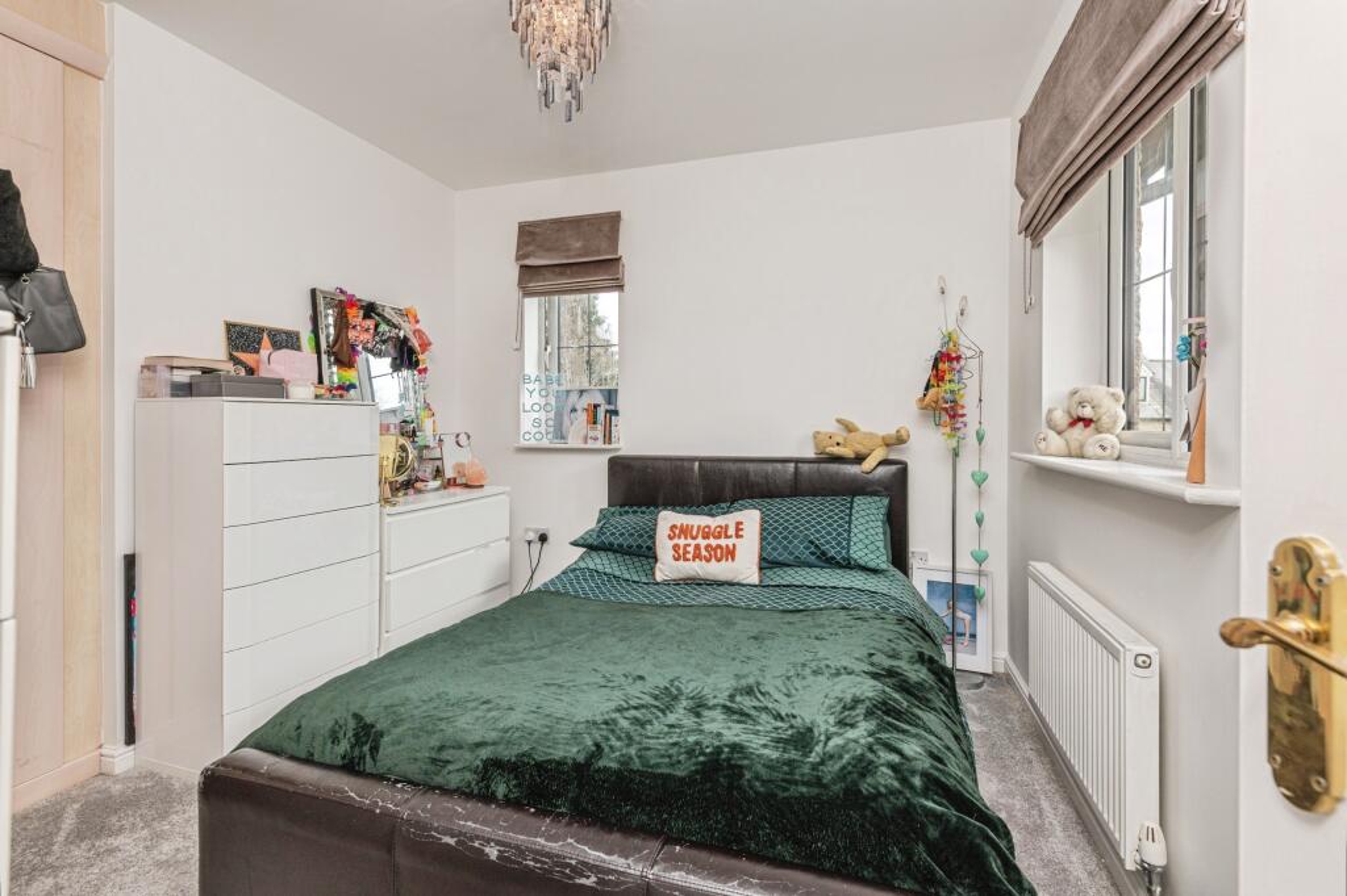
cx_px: 674
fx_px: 598
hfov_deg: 96.8
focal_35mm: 16
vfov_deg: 73.7
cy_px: 448
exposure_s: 1/125
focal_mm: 16
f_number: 8
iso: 320
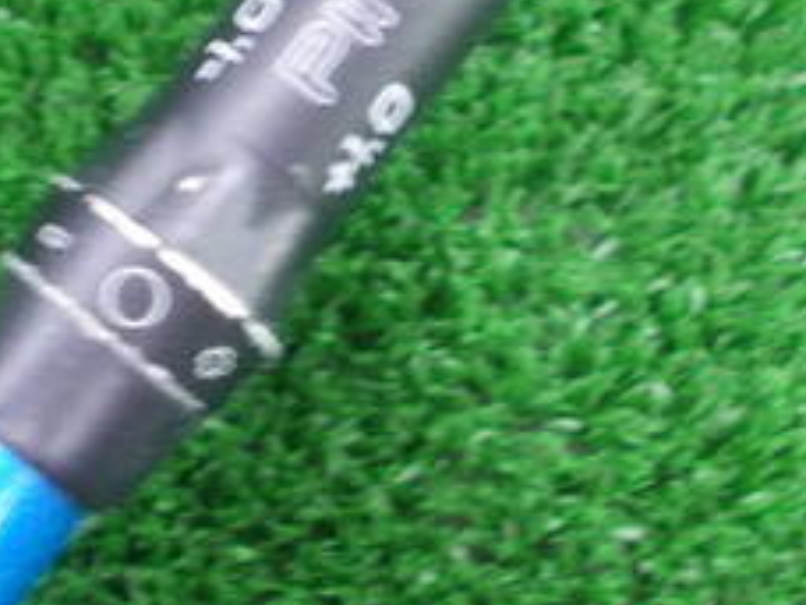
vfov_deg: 20.0
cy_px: 149
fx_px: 1700
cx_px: 209
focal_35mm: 73
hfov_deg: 26.4
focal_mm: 4.6
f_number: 3.2
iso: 200
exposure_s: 1/10
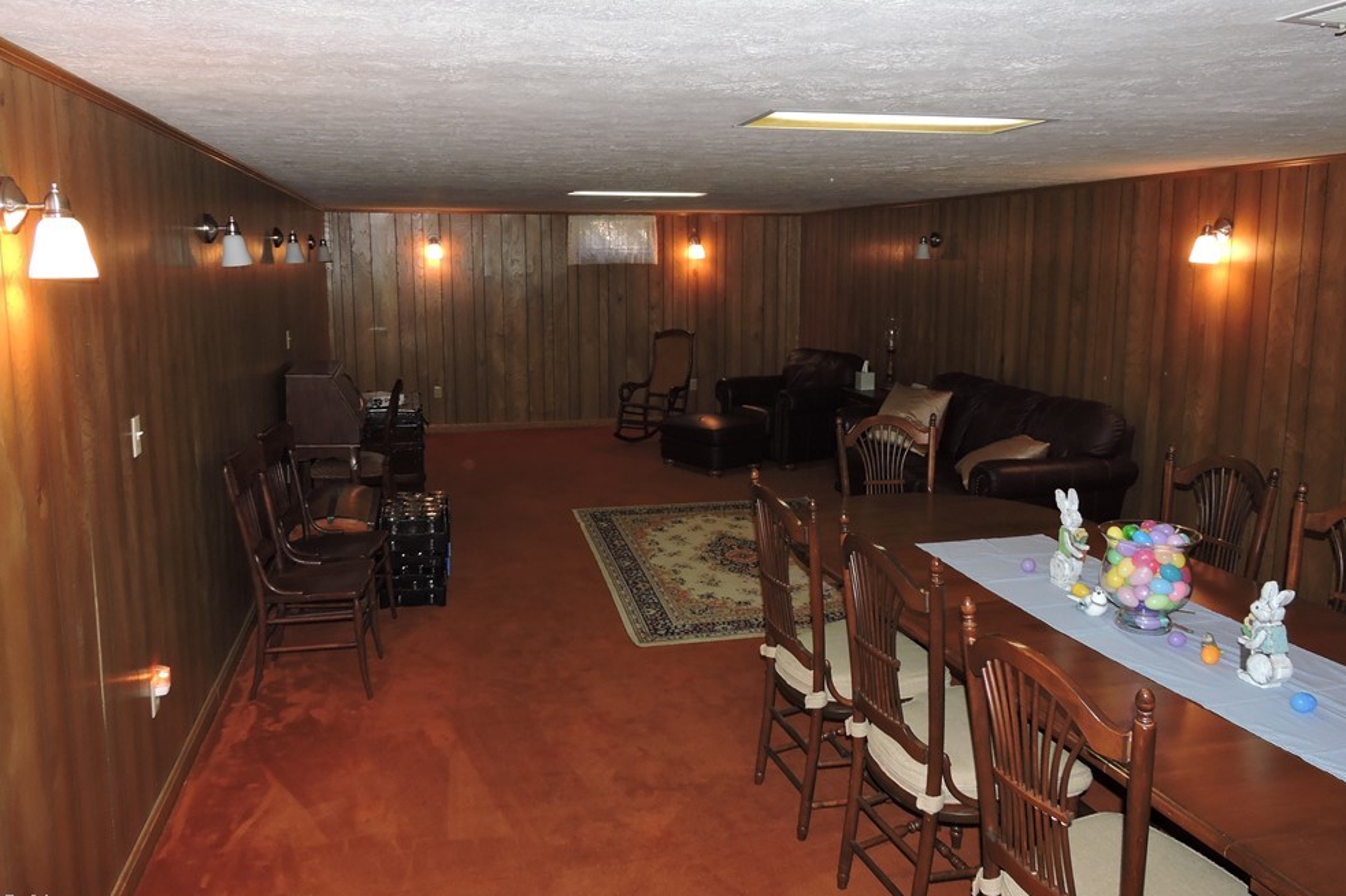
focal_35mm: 26
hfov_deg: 69.4
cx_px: 652
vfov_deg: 49.5
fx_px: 972
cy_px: 404
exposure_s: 1/30
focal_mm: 4.3
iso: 200
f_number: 3.3
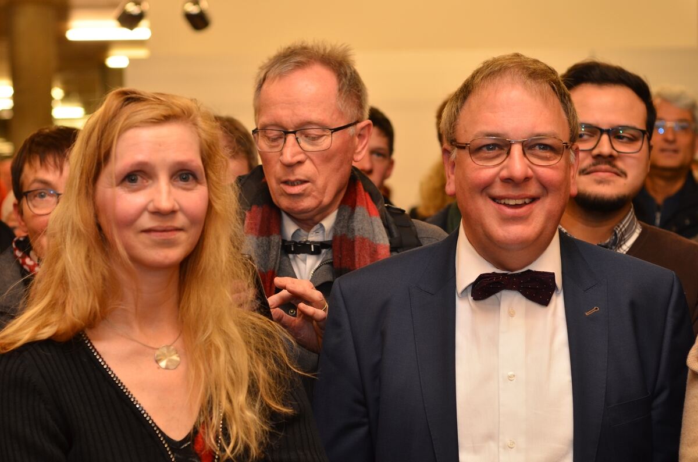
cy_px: 231
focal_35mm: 75
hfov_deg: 27.1
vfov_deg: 18.1
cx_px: 349
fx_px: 1451
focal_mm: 50
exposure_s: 1/60
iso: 400
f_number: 3.5
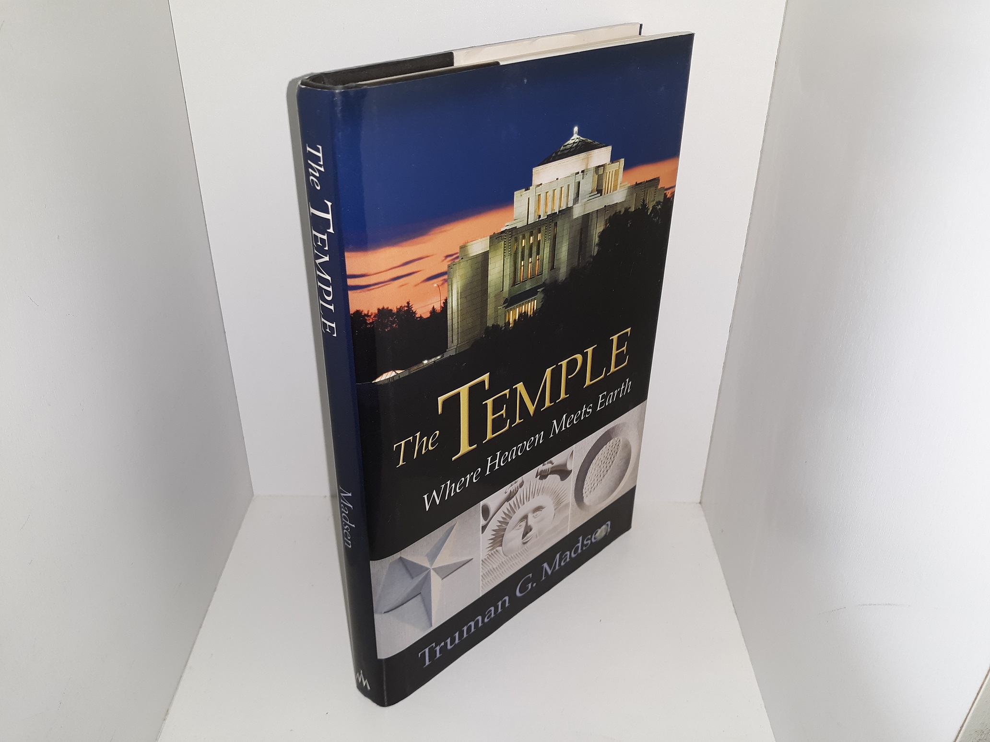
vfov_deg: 49.7
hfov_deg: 63.4
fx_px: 801
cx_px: 495
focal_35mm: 28
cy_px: 371
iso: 40
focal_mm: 3.7
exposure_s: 1/120
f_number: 1.7
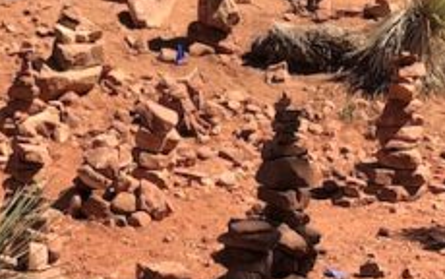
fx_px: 1602
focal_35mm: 132
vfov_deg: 9.6
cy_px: 426
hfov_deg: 15.6
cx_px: 27
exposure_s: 1/1453
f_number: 1.8
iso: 20
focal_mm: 3.99
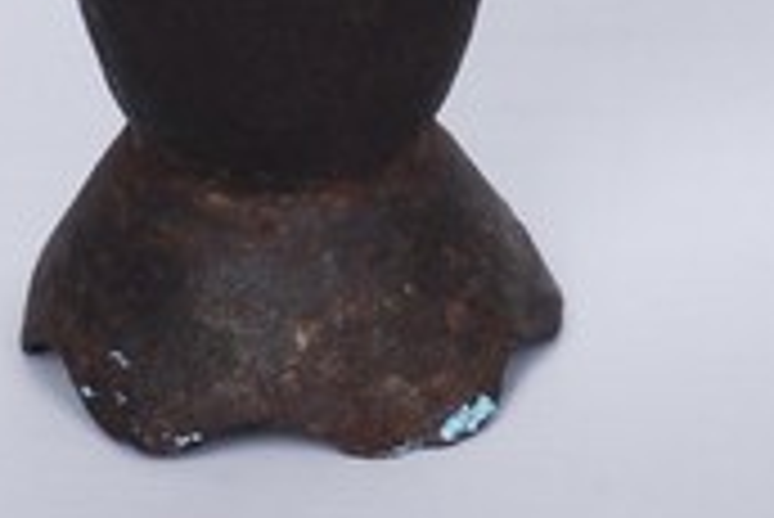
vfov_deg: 4.1
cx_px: 662
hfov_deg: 6.1
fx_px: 7208
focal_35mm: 335
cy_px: -306
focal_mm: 60
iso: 100
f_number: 20
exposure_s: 1/100
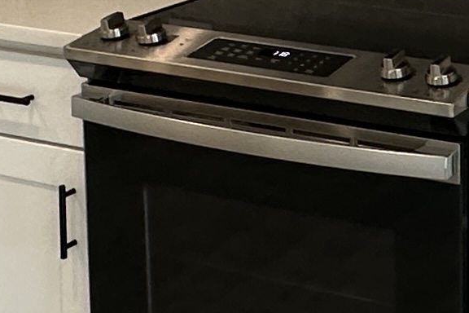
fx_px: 1329
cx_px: 552
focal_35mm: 102
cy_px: -156
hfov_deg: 19.0
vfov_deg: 12.7
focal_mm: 2.22
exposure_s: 1/60
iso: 160
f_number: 2.2
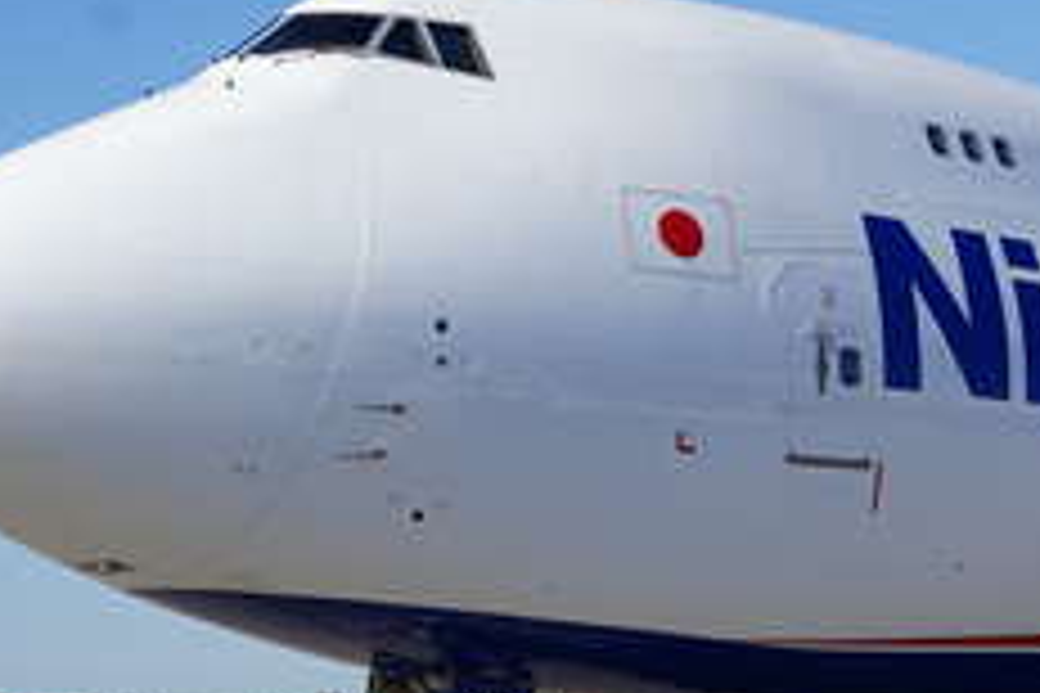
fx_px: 4275
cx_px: 1765
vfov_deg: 9.3
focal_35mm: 148
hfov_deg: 12.8
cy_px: 346
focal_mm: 38
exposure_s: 1/400
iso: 100
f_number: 7.1
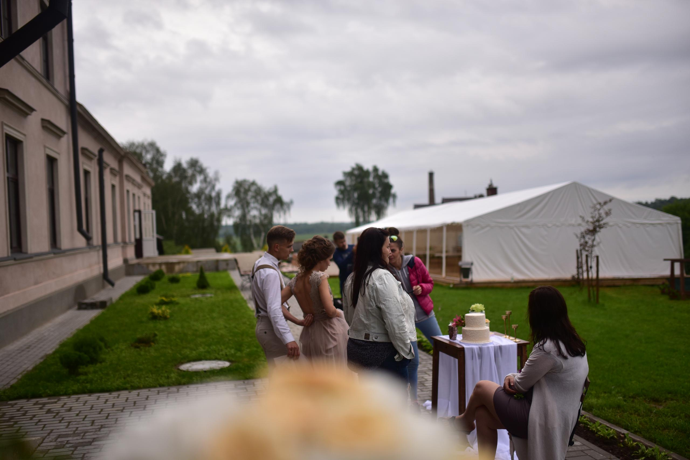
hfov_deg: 54.4
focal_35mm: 35
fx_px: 671
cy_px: 230
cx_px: 345
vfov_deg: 37.9
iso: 320
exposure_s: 1/4000
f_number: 1.6
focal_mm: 35
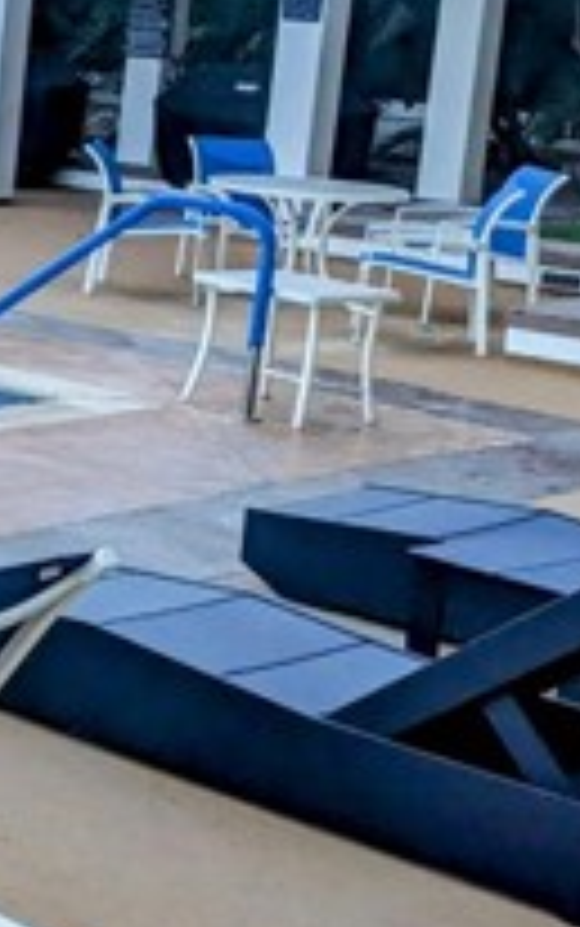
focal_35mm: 89
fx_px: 2248
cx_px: -688
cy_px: 270
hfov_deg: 12.4
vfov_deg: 23.1
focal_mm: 4.38
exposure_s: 1/2342
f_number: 1.73
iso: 44
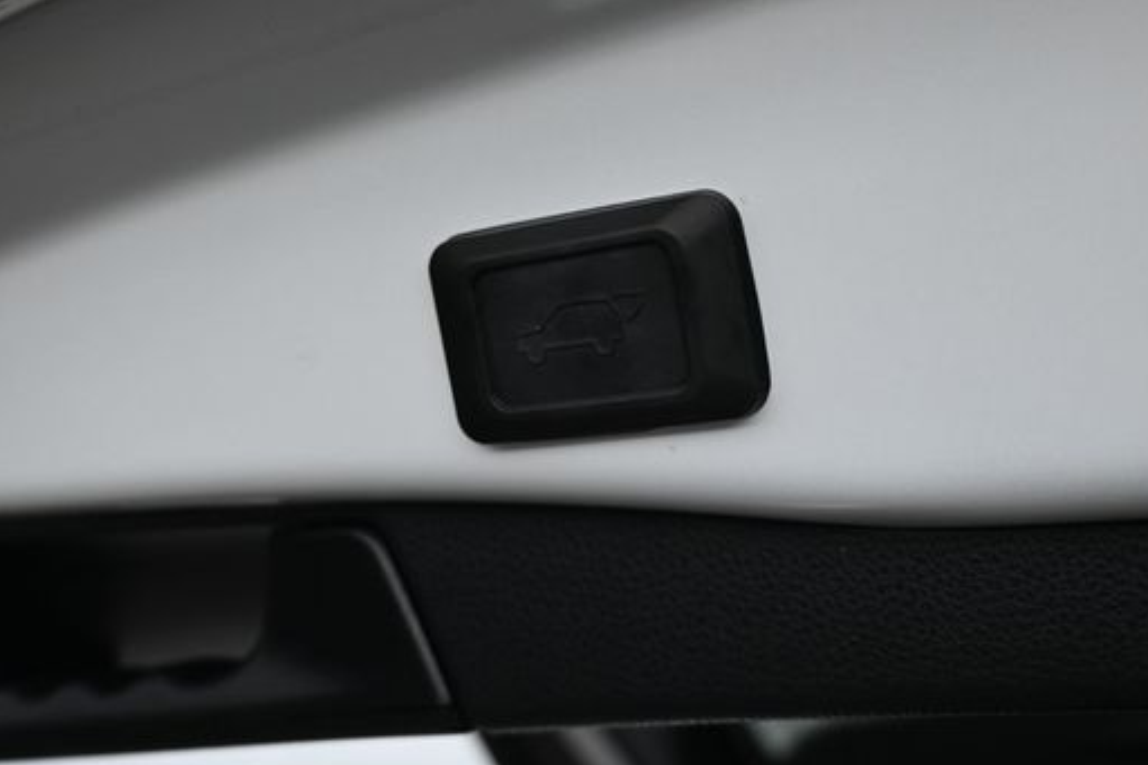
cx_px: 601
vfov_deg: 33.1
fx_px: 1285
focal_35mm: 40
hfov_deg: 48.1
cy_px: 314
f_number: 4
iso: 400
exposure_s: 1/250
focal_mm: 21.5
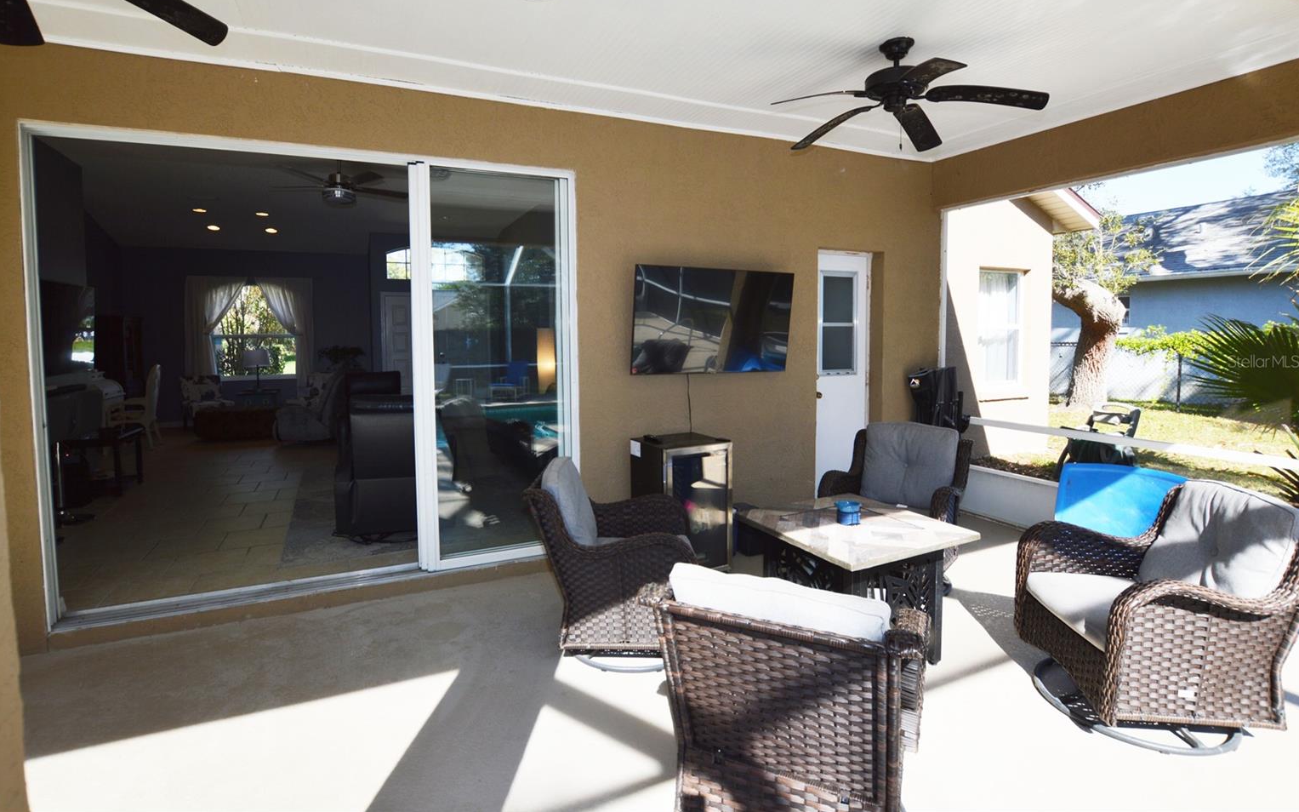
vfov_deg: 71.0
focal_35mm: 16
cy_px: 361
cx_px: 623
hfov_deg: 97.8
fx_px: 566
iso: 100
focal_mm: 10
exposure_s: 1/125
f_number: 5.6
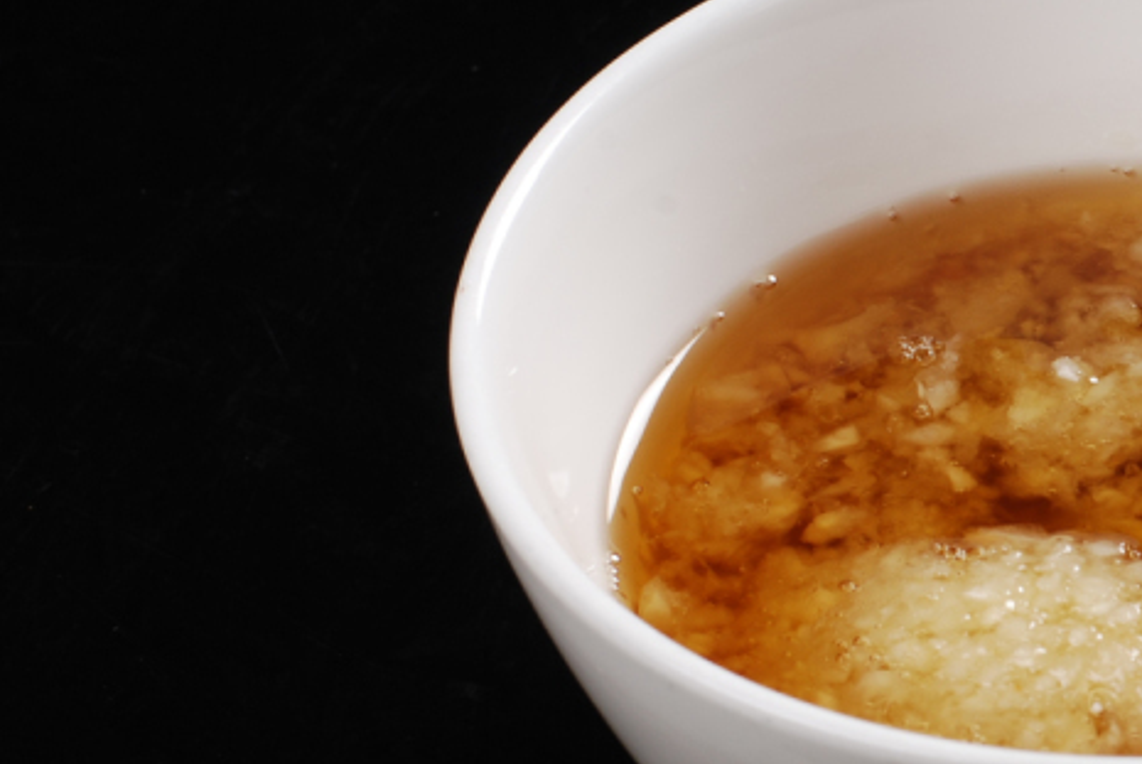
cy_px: 468
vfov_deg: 8.3
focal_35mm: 165
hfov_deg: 12.3
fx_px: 5239
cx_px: 1162
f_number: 13
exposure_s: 1/125
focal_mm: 50
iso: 100
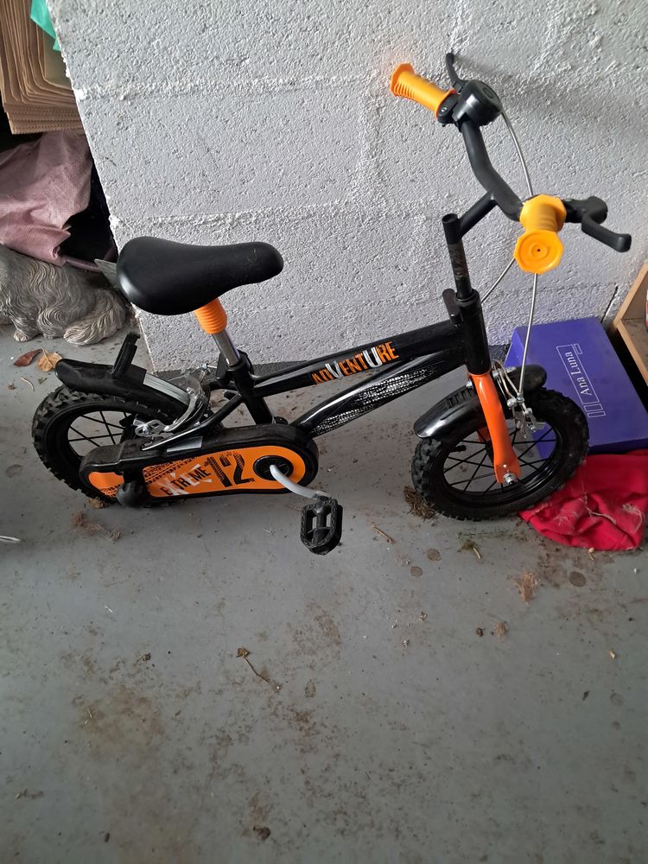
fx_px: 674
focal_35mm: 27
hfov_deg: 51.4
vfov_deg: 65.3
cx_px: 324
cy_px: 432
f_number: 1.8
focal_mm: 4
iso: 640
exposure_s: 1/25
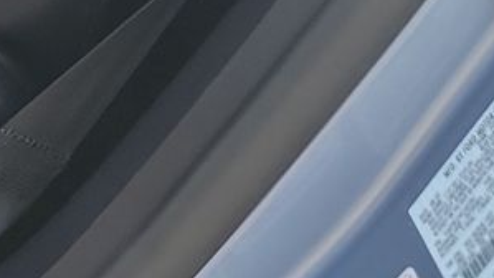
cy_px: -553
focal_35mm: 140
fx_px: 1833
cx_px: -575
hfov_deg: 12.8
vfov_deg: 7.6
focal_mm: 6.7
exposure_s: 1/119
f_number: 1.8
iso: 65
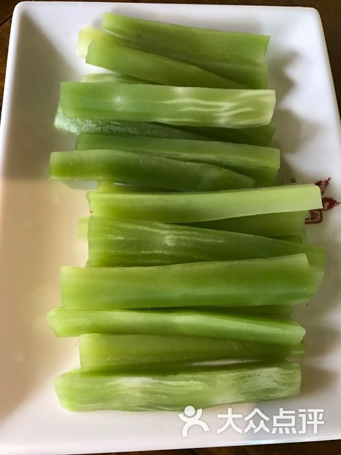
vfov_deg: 63.4
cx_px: 170
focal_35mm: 28
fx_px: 368
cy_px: 228
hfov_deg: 49.7
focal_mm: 3.99
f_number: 1.8
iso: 64
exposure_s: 1/17
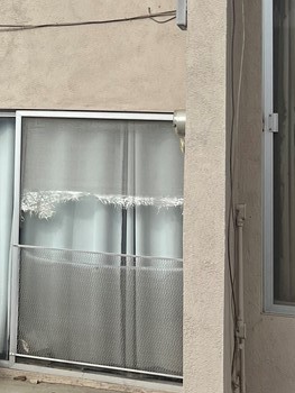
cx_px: -36
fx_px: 863
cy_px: 53
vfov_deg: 25.0
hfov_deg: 18.6
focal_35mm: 76
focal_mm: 5.1
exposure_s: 1/3311
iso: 50
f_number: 1.6
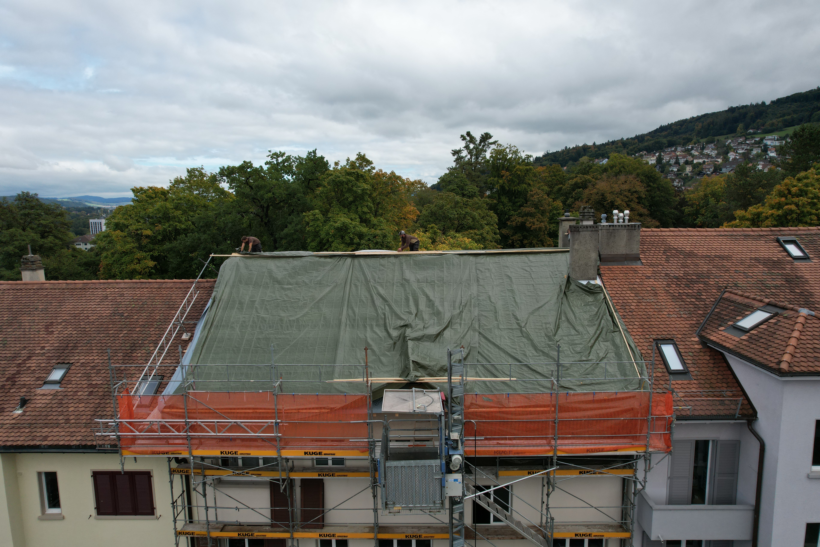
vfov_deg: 57.2
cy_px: 274
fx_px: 501
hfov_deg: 78.6
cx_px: 410
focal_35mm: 22
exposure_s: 1/400
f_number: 2.8
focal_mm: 8.38
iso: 120
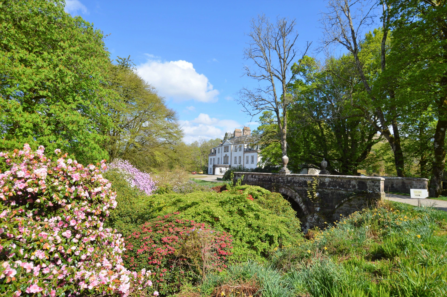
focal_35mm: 20
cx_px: 224
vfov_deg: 63.1
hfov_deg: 85.5
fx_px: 242
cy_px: 148
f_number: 8
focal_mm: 13
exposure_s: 1/250
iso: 100
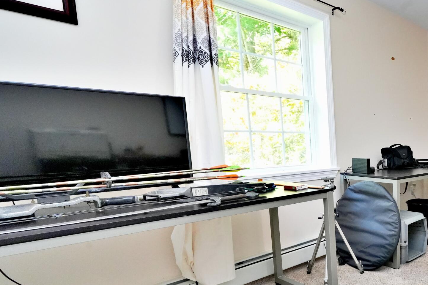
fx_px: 297
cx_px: 426
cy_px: 186
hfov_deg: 55.5
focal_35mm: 25
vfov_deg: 50.5
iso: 4000
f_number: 10
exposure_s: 1/30
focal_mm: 12
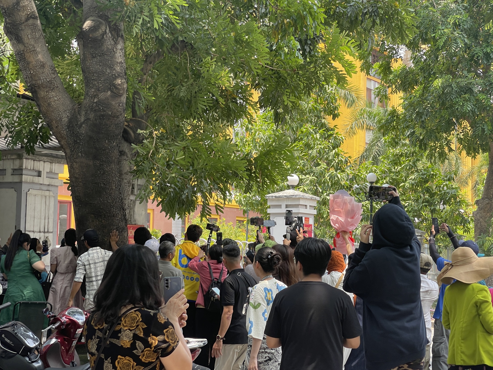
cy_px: 185
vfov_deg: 22.9
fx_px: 911
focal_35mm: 64
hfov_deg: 30.3
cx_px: 246
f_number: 2.2
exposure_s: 1/132
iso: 20
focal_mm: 7.5
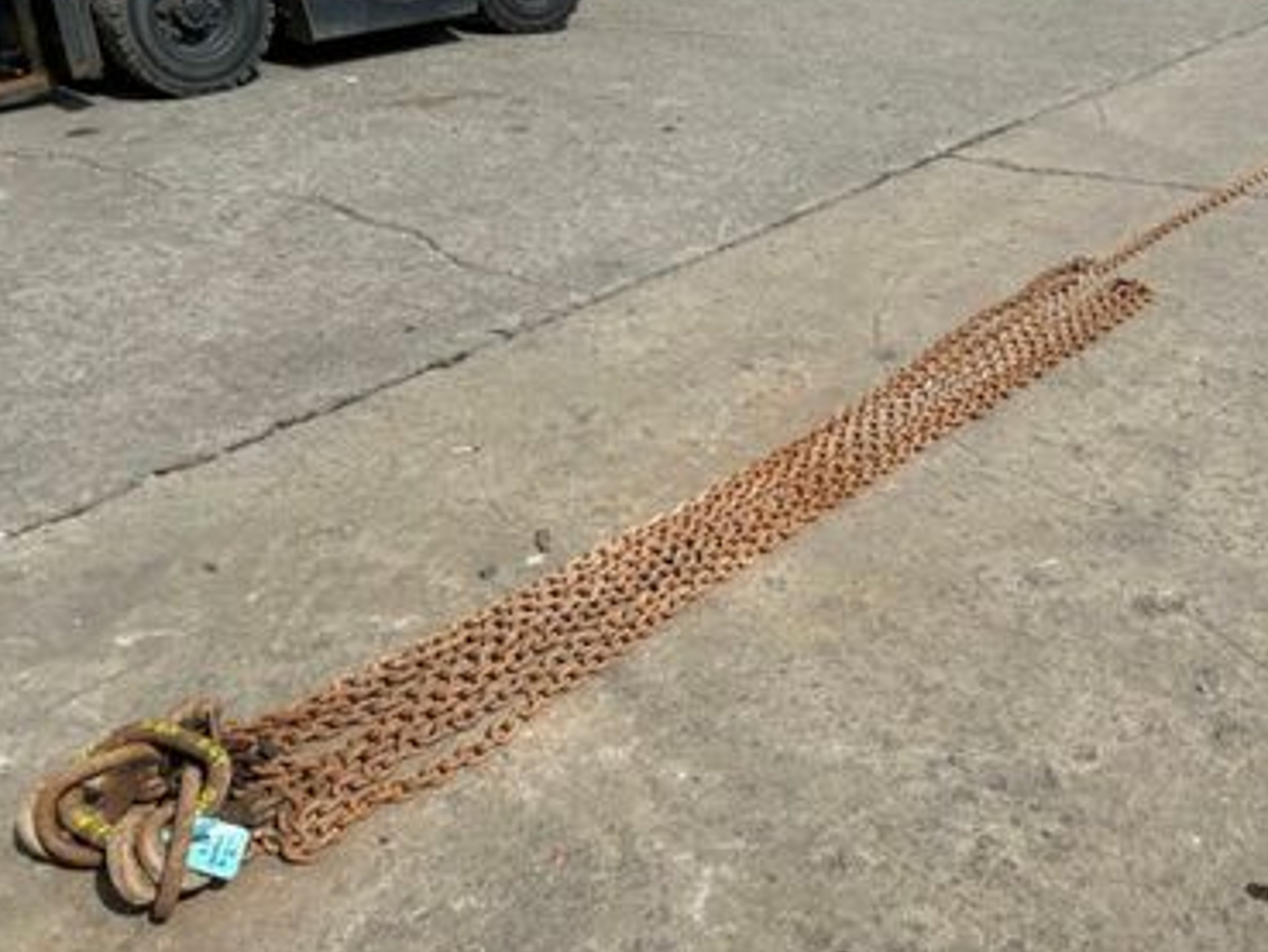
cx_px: 718
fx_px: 1429
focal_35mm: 39
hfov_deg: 47.7
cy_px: 447
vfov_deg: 36.8
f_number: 1.78
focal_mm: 6.86
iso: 80
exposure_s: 1/8197
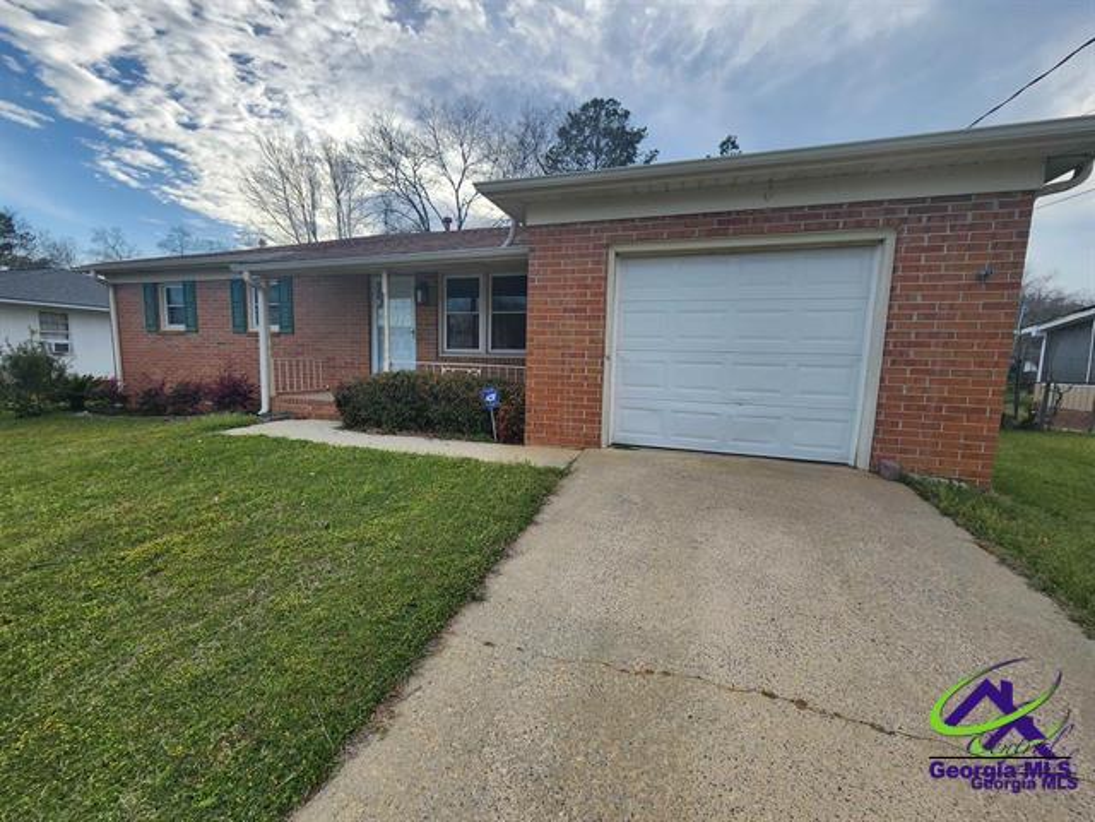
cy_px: 411
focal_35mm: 13
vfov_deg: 89.9
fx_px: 411
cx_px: 548
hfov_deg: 106.2
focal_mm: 2.2
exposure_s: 1/1148
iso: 50
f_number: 2.2
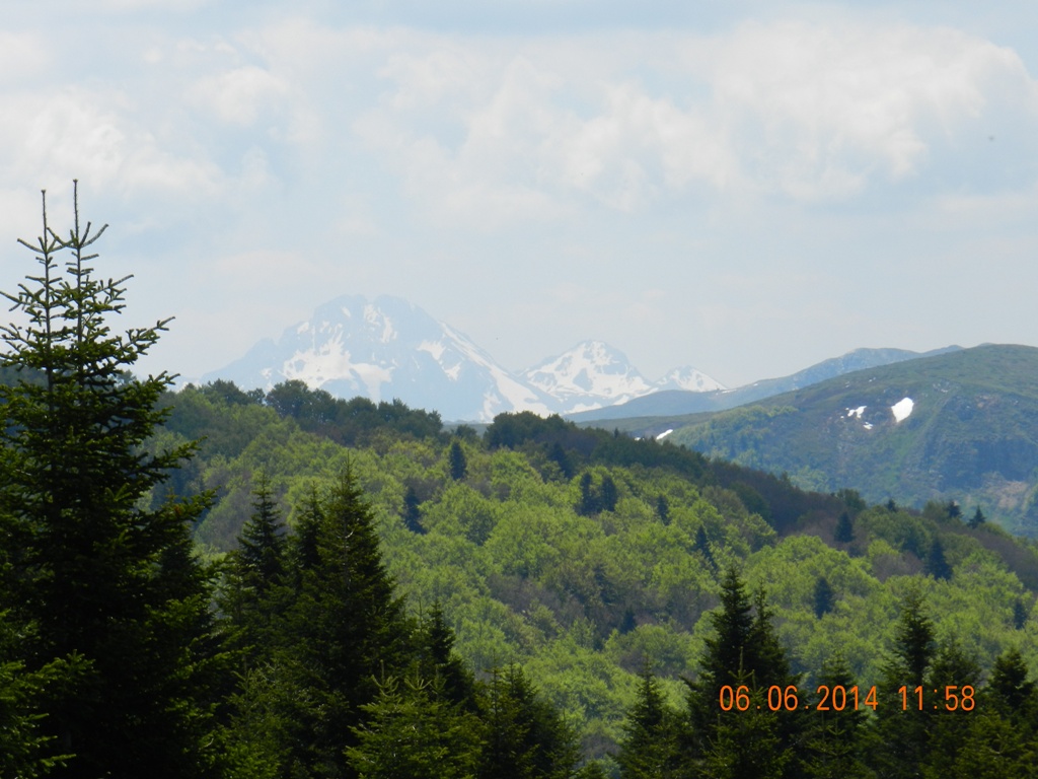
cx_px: 519
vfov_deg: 6.9
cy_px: 390
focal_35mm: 215
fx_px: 6447
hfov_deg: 9.2
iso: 160
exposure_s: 1/800
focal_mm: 38.2
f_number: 5.6
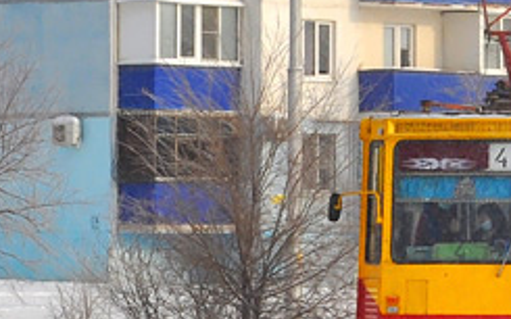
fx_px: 5653
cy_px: -142
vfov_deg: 3.2
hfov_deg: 5.2
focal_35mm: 406
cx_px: 530
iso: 200
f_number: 9
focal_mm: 50
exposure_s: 1/640
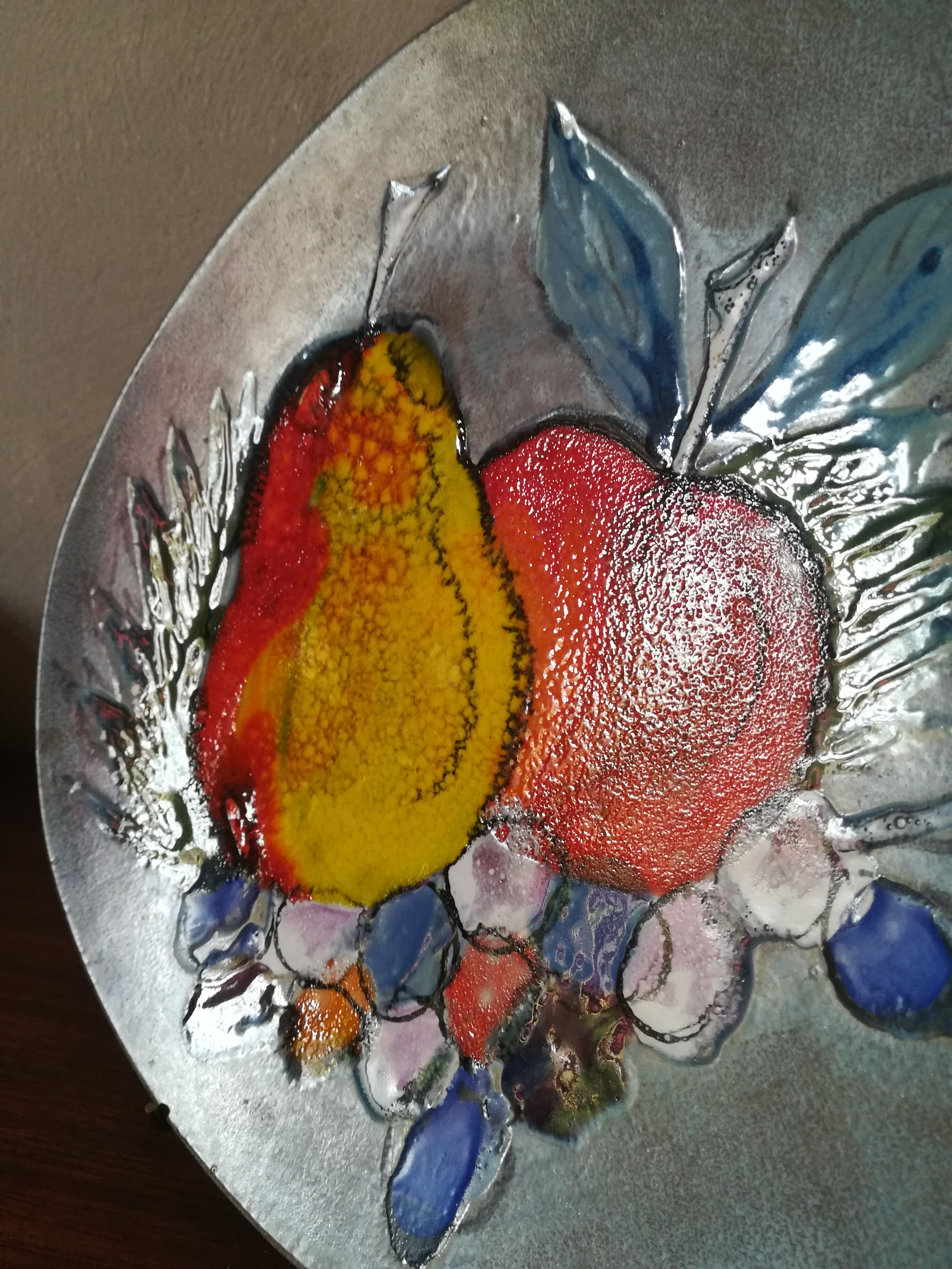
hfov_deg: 53.1
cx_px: 476
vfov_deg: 67.3
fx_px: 953
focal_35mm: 26
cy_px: 634
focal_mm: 3.83
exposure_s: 1/33.3
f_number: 2.2
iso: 160
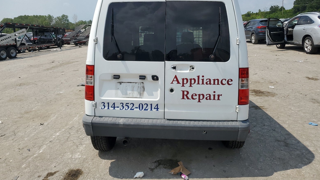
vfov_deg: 39.9
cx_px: 158
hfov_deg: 66.1
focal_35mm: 29
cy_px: 66
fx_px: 246
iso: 50
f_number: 1.5
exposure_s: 1/5000
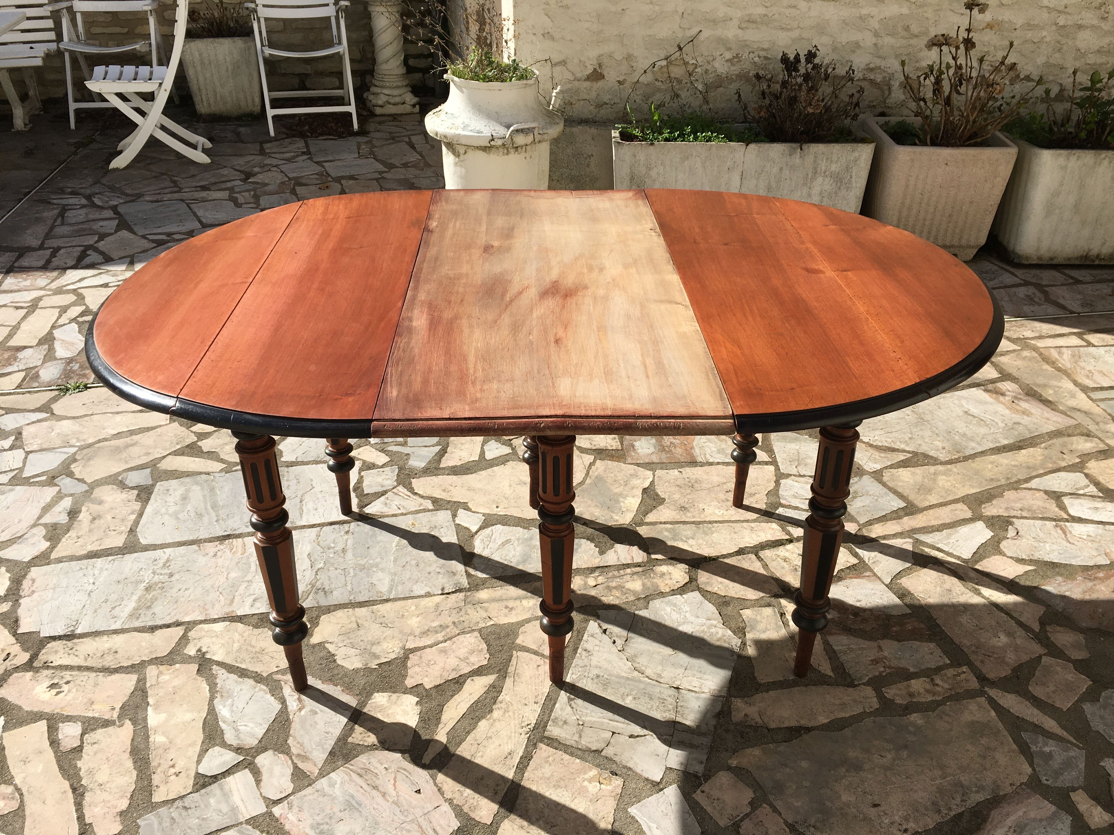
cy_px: 418
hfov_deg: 61.7
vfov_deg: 48.2
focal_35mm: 29
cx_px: 557
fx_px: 933
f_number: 2.2
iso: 25
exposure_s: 1/1451
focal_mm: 4.15
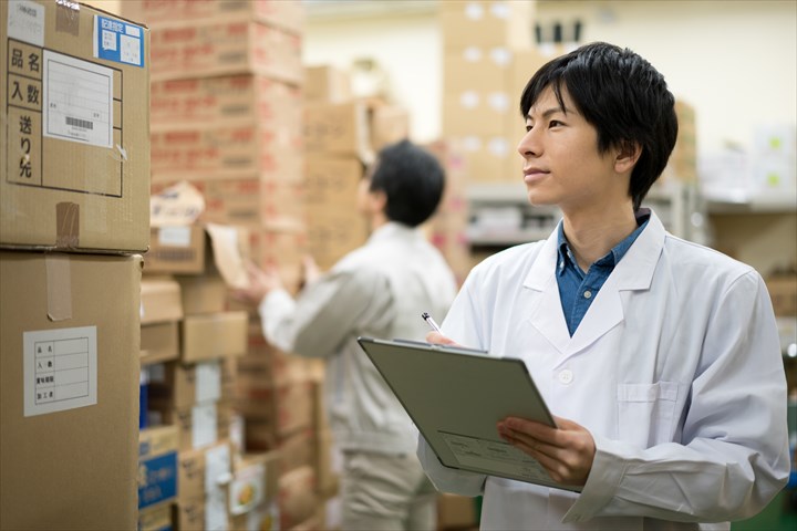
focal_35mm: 55
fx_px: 1218
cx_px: 398
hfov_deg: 36.2
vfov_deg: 24.6
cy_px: 266
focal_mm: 55
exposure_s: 1/200
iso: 400
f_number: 1.8
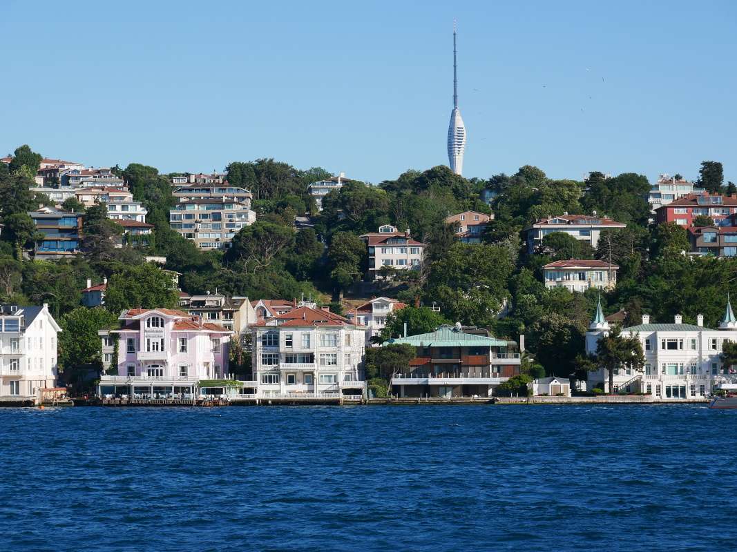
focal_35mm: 120
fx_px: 2555
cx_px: 368
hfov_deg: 16.4
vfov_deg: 12.3
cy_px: 276
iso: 200
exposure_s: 1/500
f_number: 8
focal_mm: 60
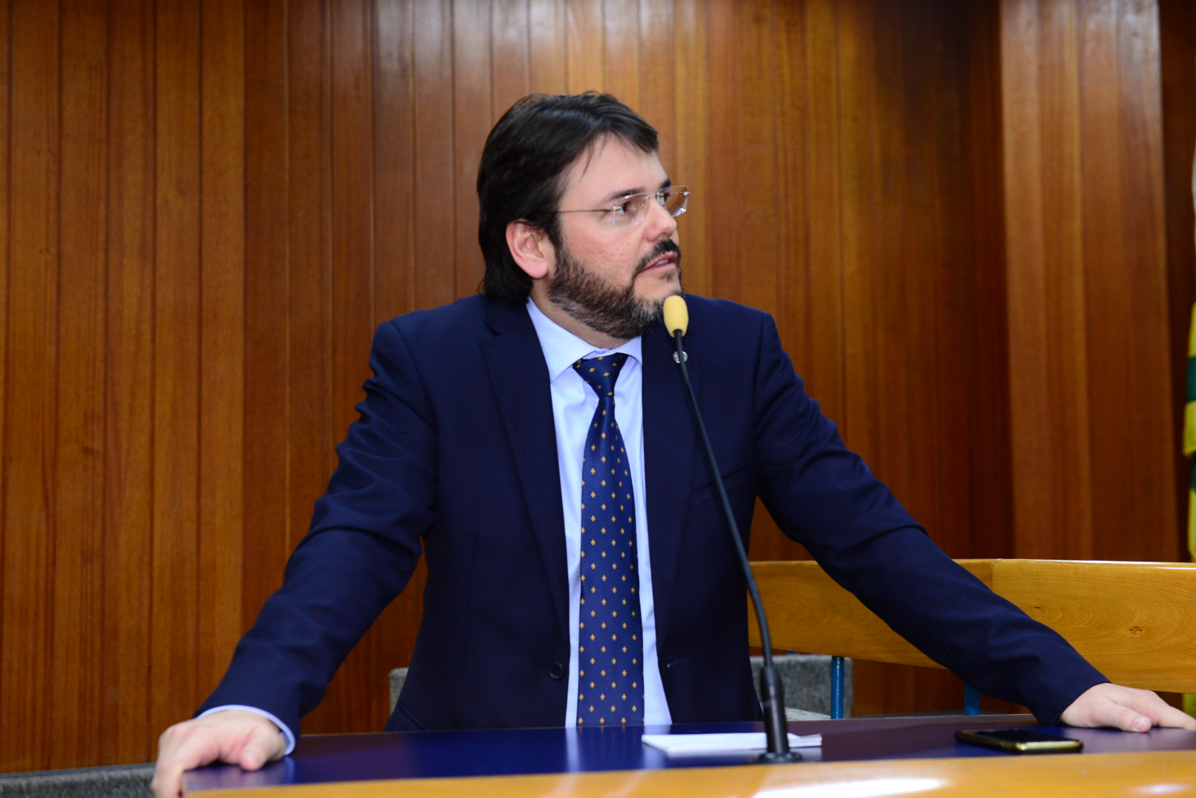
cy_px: 399
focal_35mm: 60
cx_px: 598
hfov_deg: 33.4
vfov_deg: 22.6
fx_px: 1994
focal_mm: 60
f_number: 4.5
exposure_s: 1/60
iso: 1600
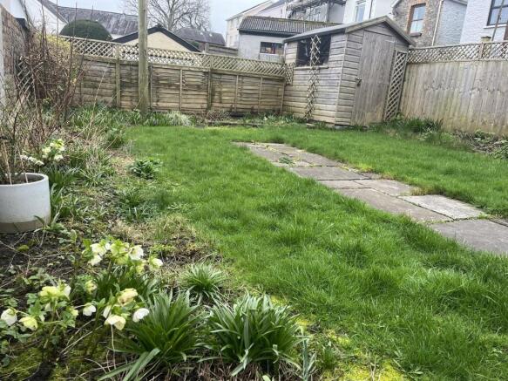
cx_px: 254
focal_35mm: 26
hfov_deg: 67.3
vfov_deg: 53.0
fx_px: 381
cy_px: 190
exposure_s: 1/228
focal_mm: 5.1
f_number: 1.6
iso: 40
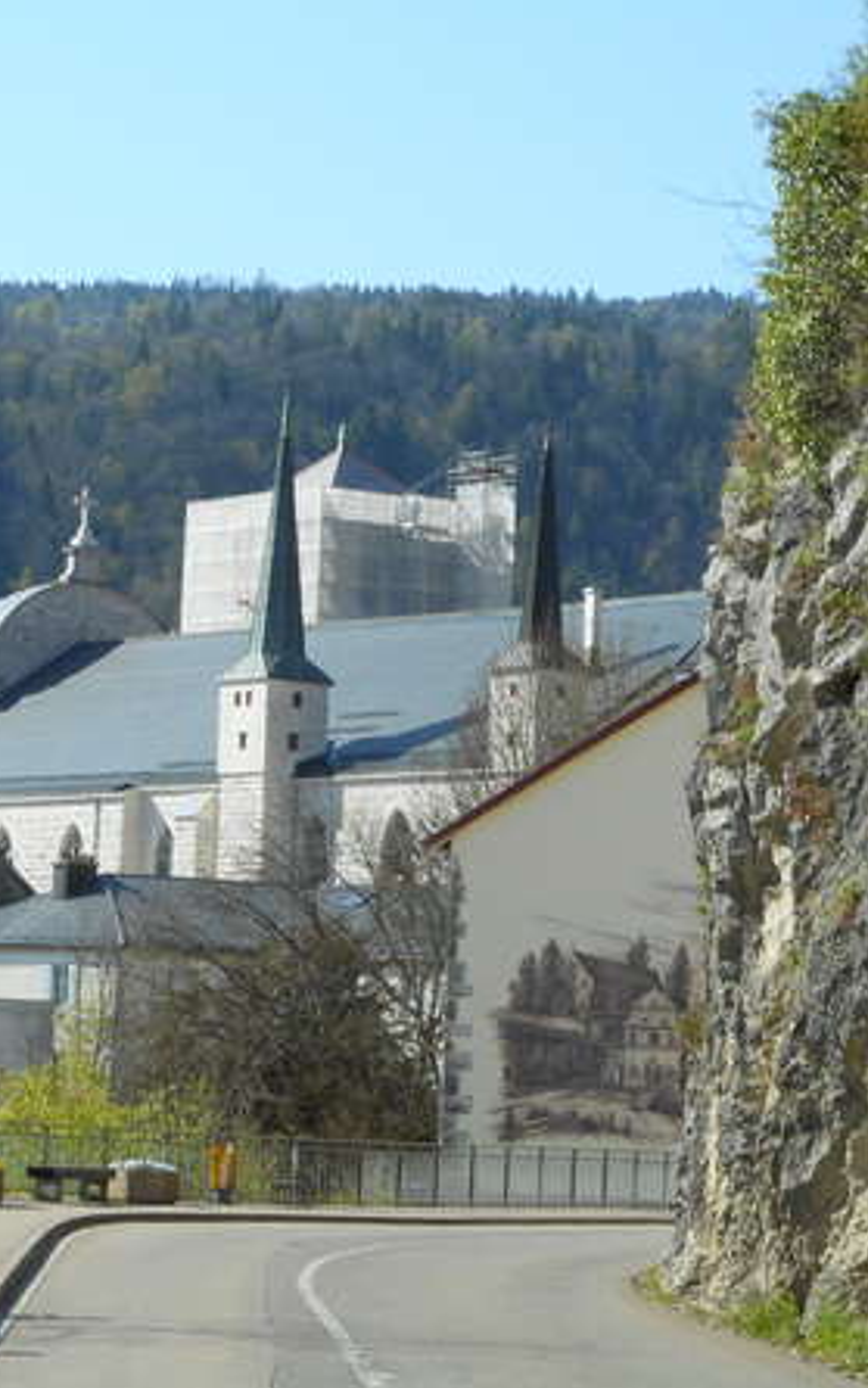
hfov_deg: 10.3
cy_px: 694
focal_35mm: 127
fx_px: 4804
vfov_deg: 16.4
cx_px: 162
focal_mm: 15.9
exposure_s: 1/250
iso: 80
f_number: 5.6
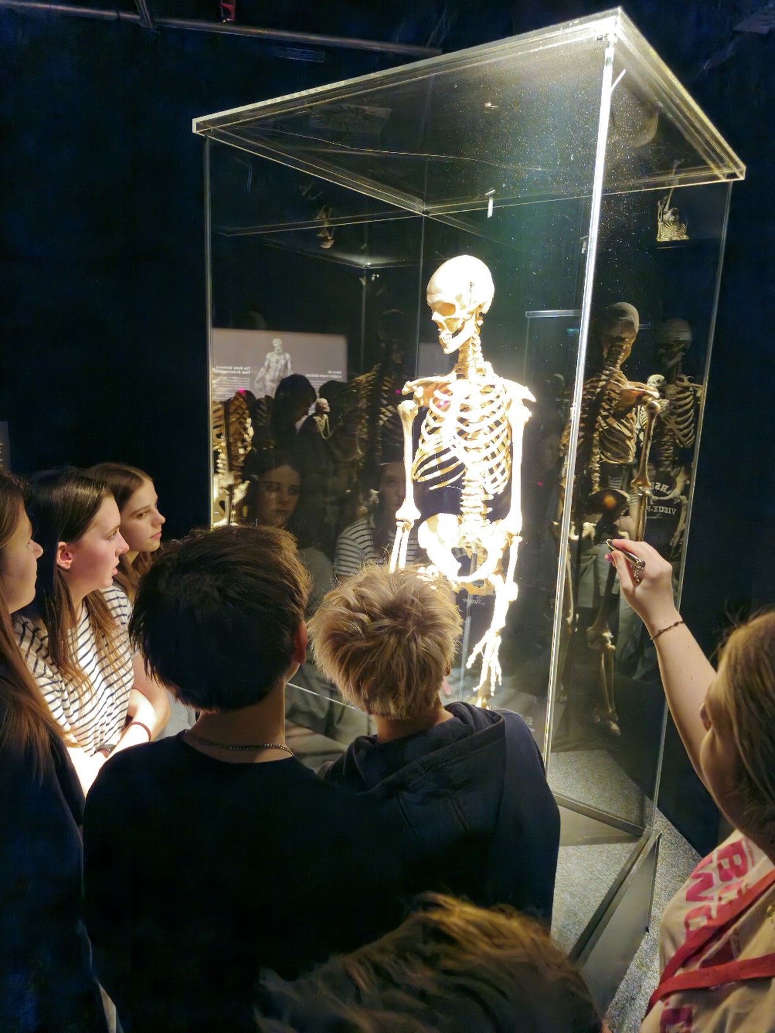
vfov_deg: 73.9
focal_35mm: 23
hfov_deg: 58.9
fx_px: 687
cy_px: 516
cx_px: 388
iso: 640
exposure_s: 1/25
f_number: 1.8
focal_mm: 5.54
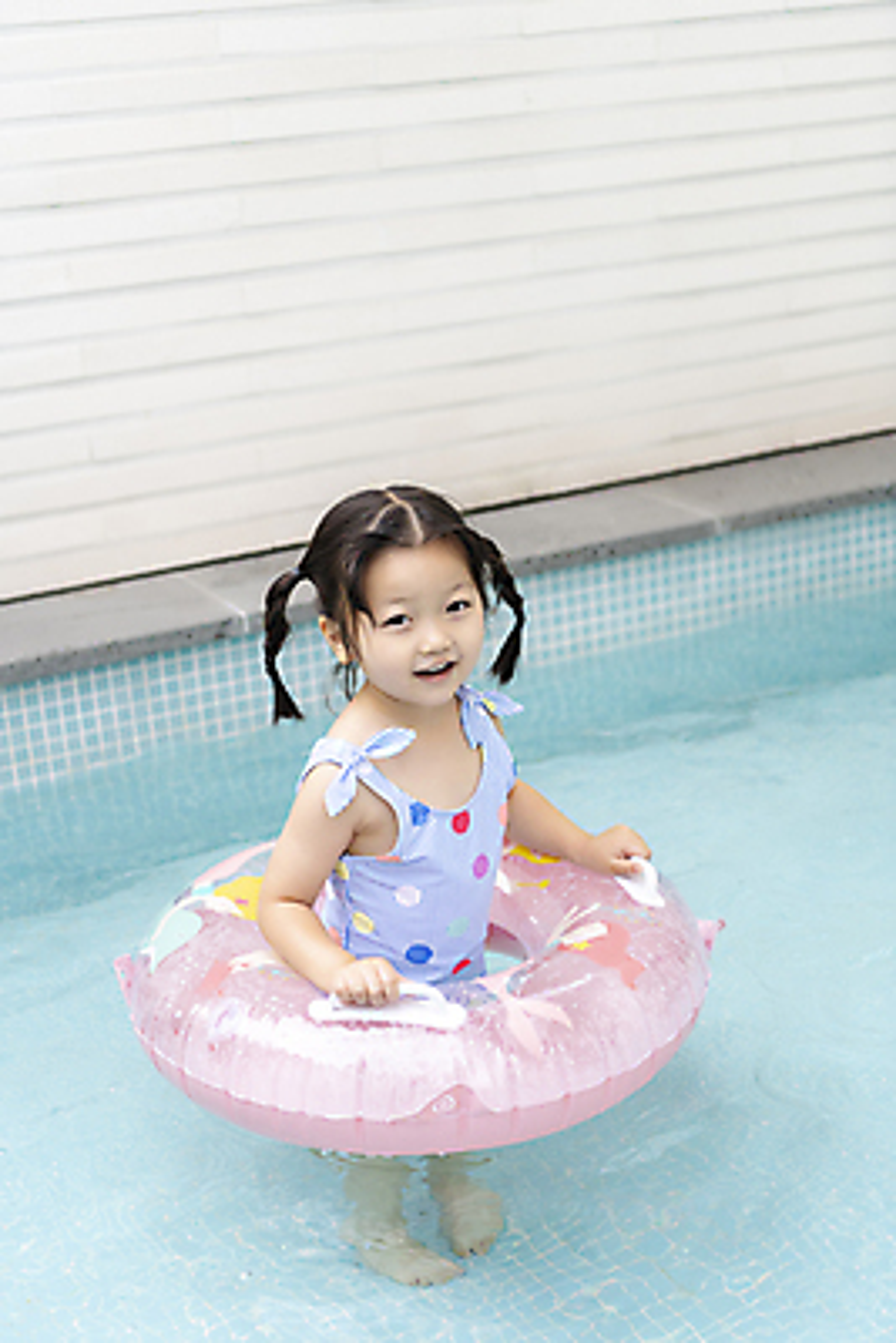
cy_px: 672
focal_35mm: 52
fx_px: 1940
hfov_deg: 26.0
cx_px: 448
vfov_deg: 38.2
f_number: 2.8
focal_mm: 52
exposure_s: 1/500
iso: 200
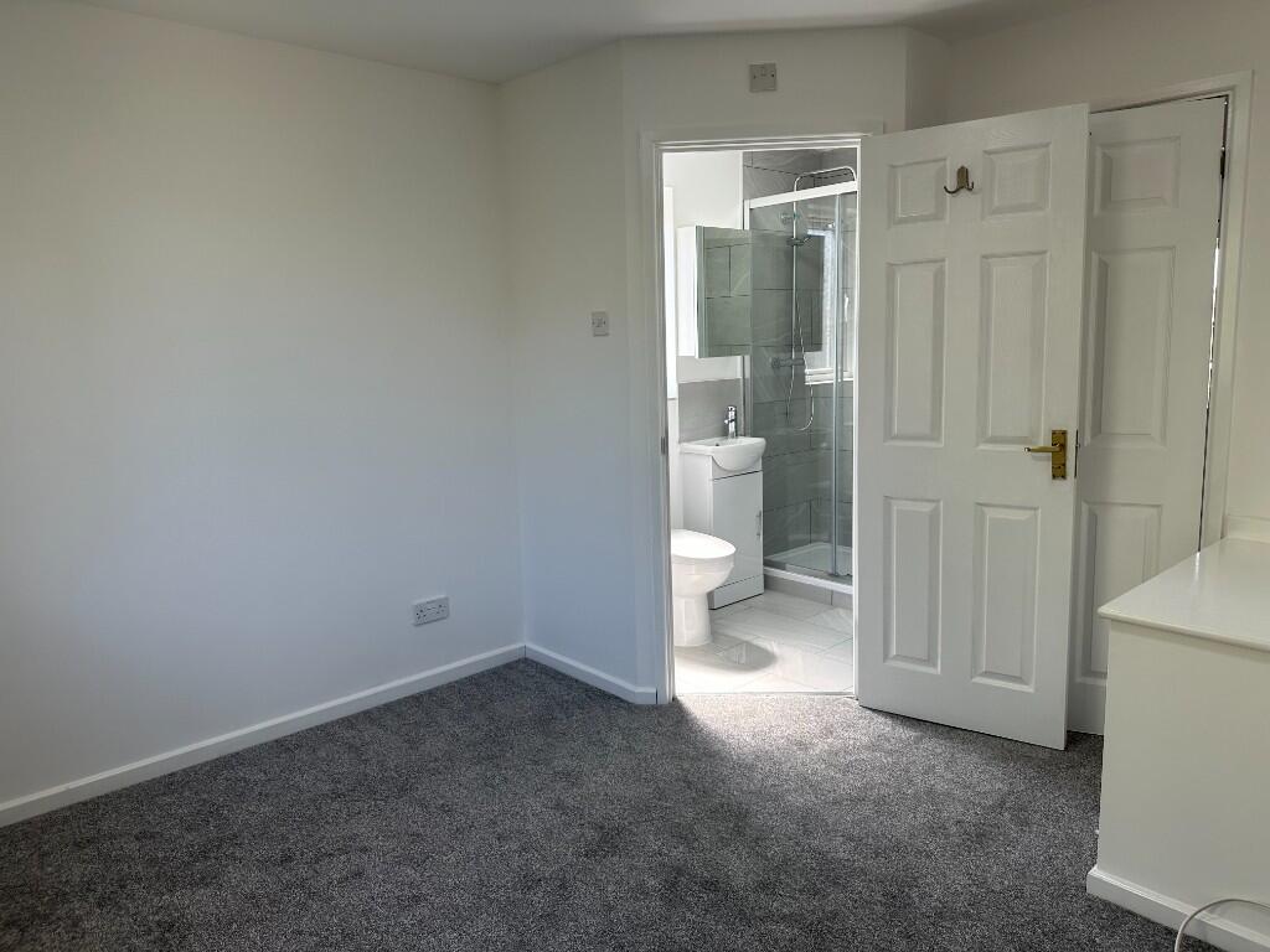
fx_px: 881
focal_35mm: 24
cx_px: 635
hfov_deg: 71.6
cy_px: 476
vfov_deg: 56.8
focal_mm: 6.86
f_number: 1.78
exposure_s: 1/220
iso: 64
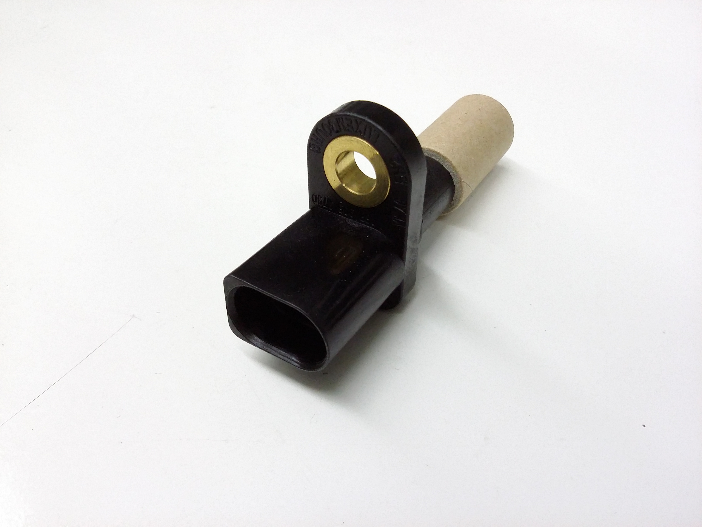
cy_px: 264
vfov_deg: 44.2
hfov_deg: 56.8
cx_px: 351
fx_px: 649
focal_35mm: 32
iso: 200
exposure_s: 1/15
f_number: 2.4
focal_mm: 3.4
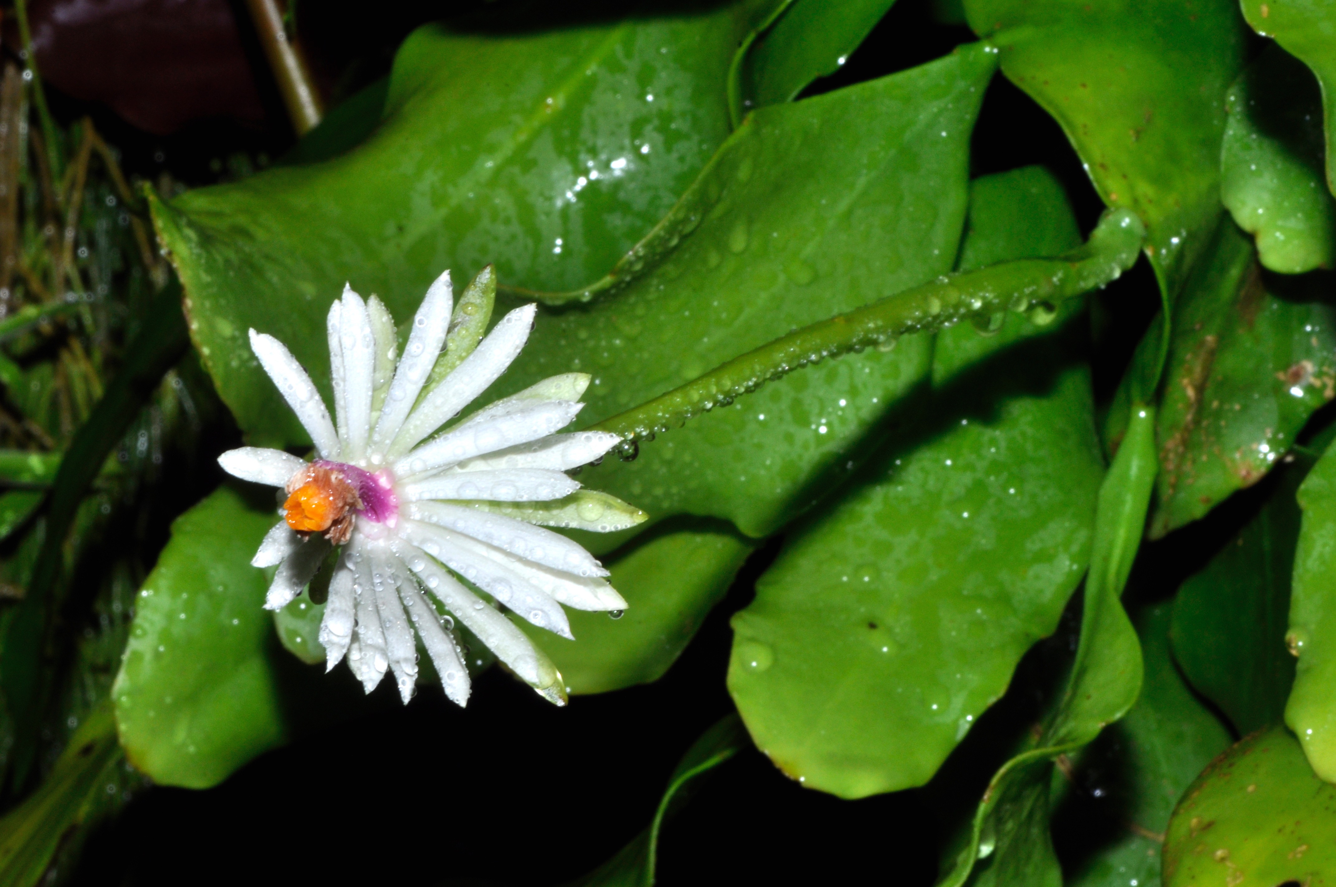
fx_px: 5838
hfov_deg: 13.1
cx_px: 668
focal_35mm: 158
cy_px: 444
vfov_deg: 8.7
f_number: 36
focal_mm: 105
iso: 200
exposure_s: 1/60
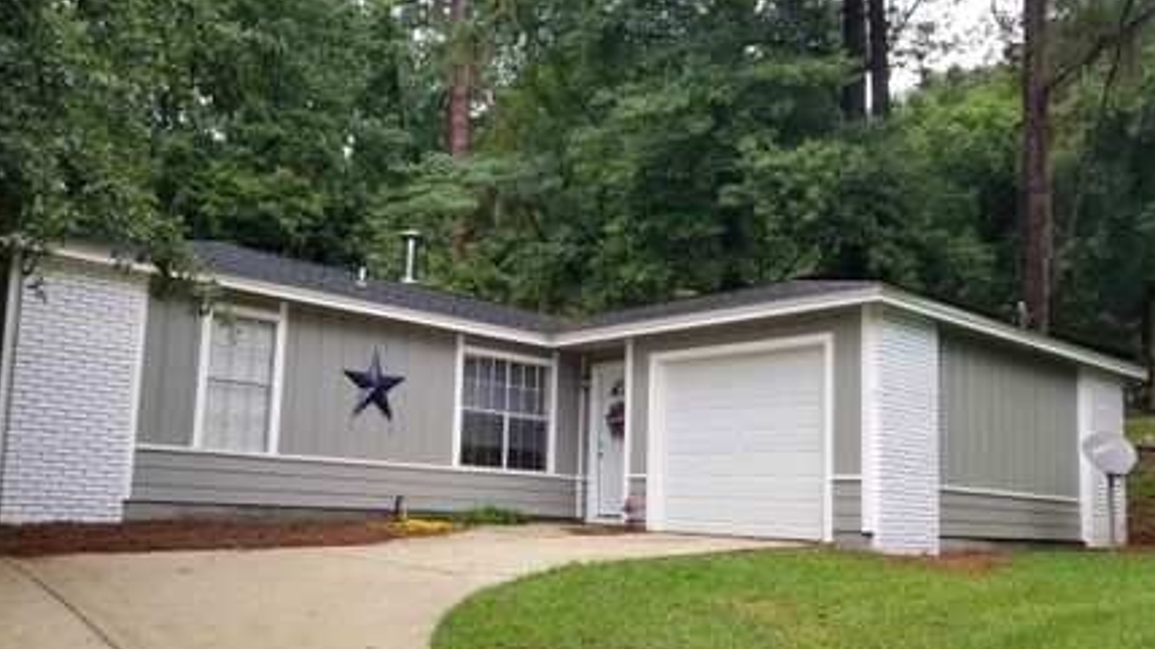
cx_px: 522
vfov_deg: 35.4
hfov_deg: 59.4
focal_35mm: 33
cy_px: 397
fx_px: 1010
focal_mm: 4.25
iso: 50
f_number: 1.7
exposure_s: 1/554
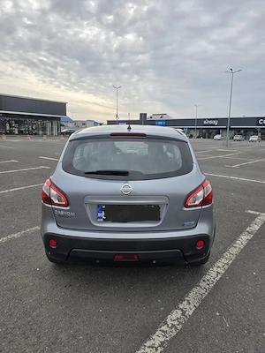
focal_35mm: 23
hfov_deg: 58.9
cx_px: 132
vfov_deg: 73.9
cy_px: 176
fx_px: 235
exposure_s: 1/769
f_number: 1.7
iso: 12
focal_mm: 6.3
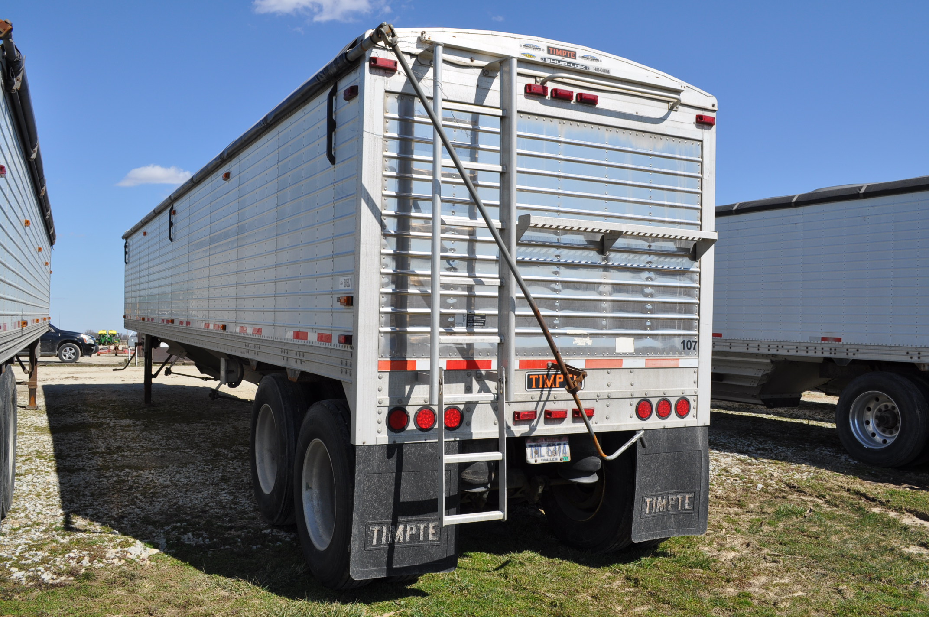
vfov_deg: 39.9
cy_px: 308
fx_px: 851
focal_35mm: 33
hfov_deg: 57.3
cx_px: 464
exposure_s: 1/400
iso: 200
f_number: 10
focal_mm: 22
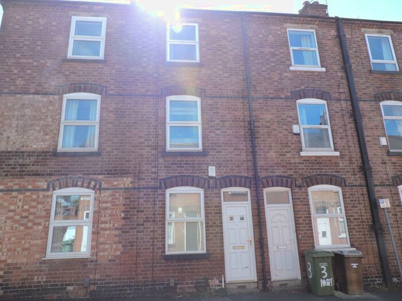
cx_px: 201
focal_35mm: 24
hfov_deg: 71.6
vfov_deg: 56.8
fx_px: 279
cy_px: 150
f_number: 3
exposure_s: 1/400
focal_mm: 4.3
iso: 100
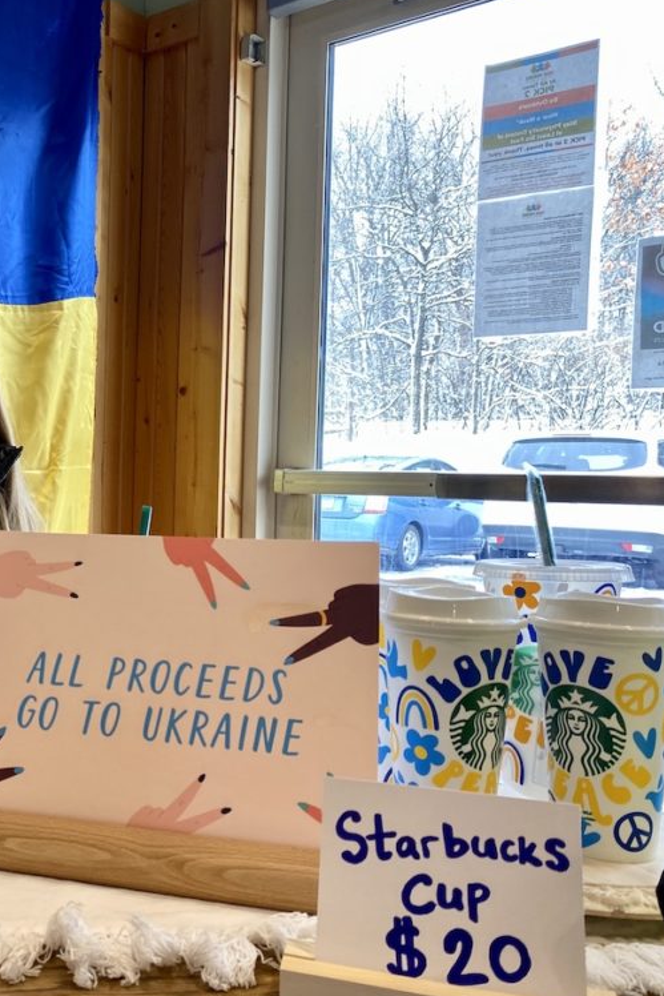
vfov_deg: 51.9
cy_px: 495
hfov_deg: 32.9
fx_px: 1023
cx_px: -7
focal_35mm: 37
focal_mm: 4.25
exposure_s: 1/120
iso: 80
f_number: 1.8
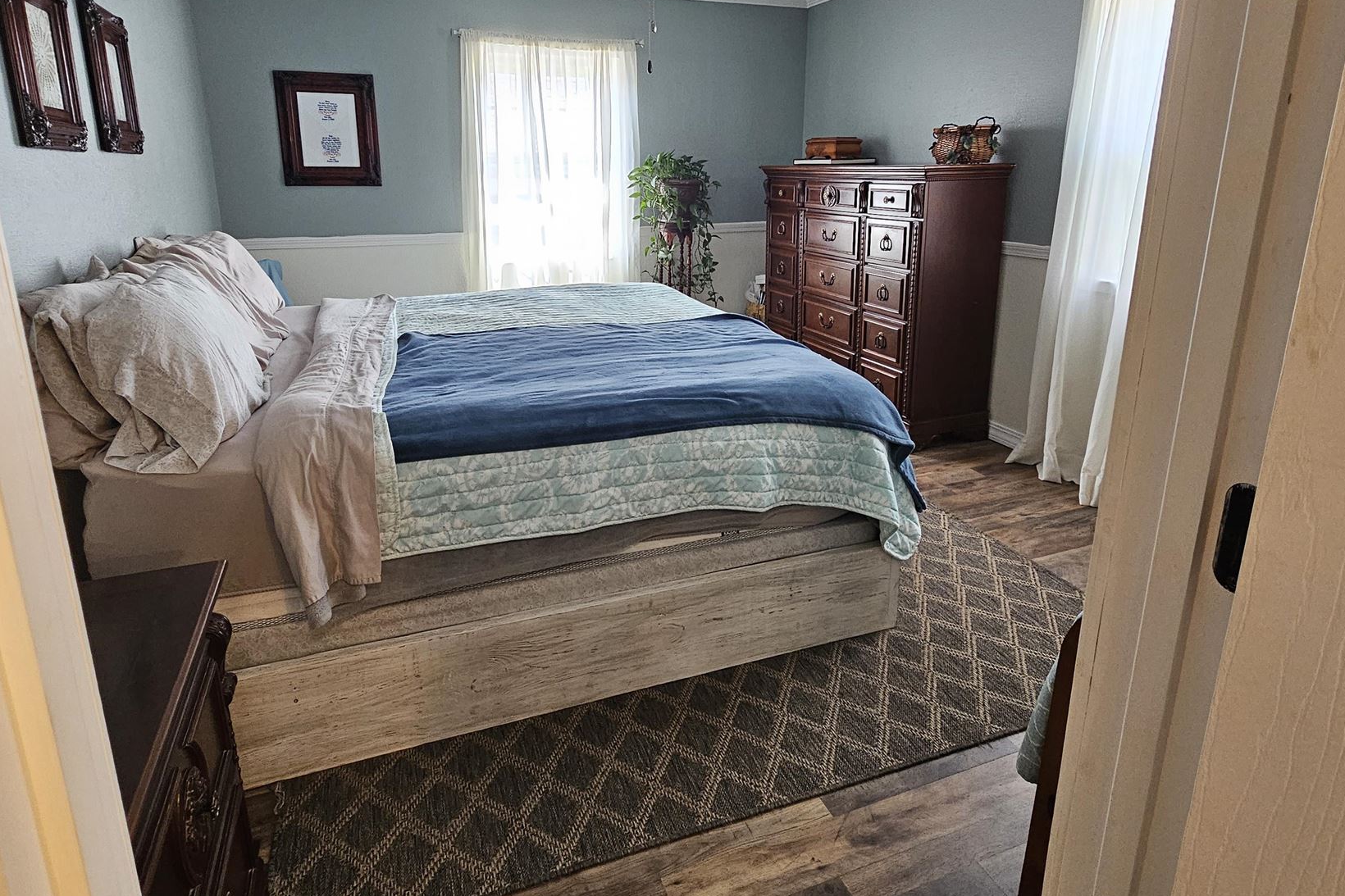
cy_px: 375
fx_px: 710
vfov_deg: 64.2
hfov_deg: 86.9
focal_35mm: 19
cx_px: 668
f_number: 2.2
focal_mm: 2.2
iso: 250
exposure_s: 1/60
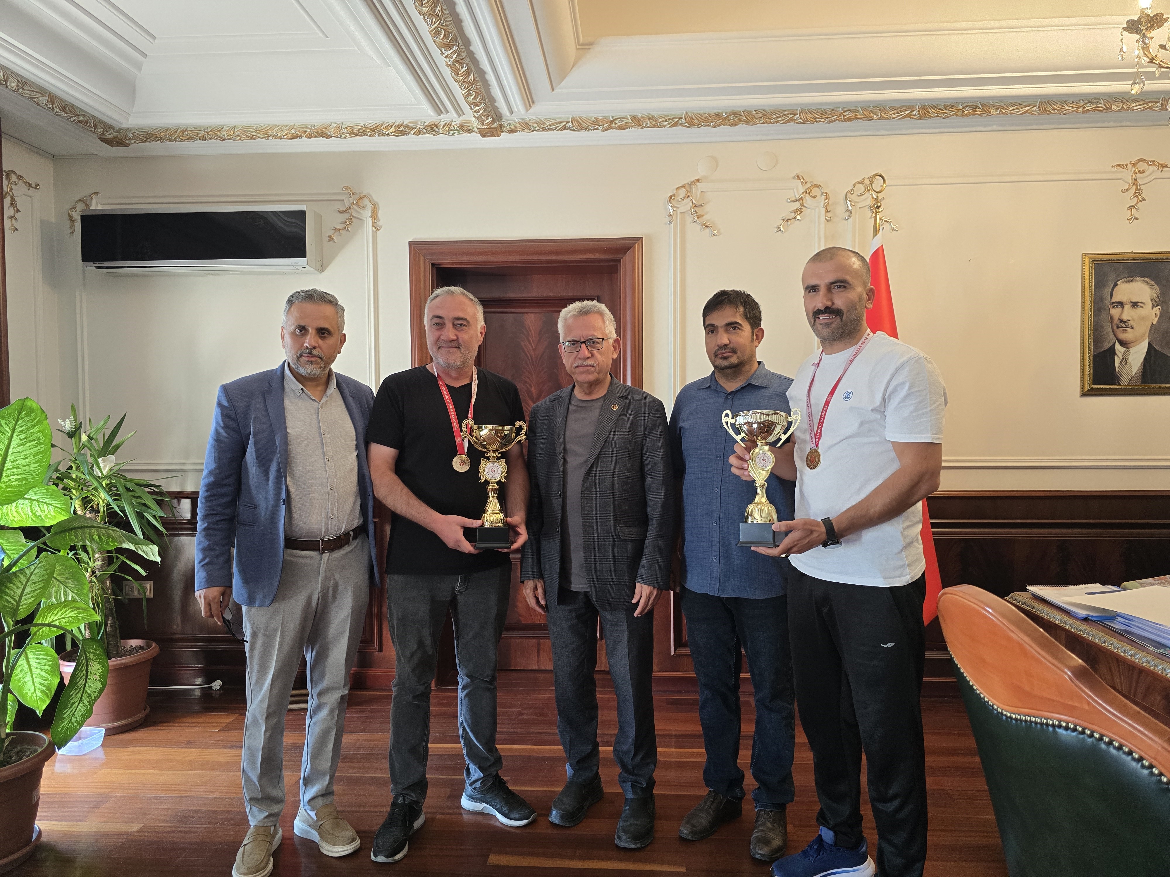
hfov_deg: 73.9
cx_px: 585
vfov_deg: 58.9
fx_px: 777
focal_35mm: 23
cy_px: 438
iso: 400
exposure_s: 1/100
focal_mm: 6.3
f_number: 1.7
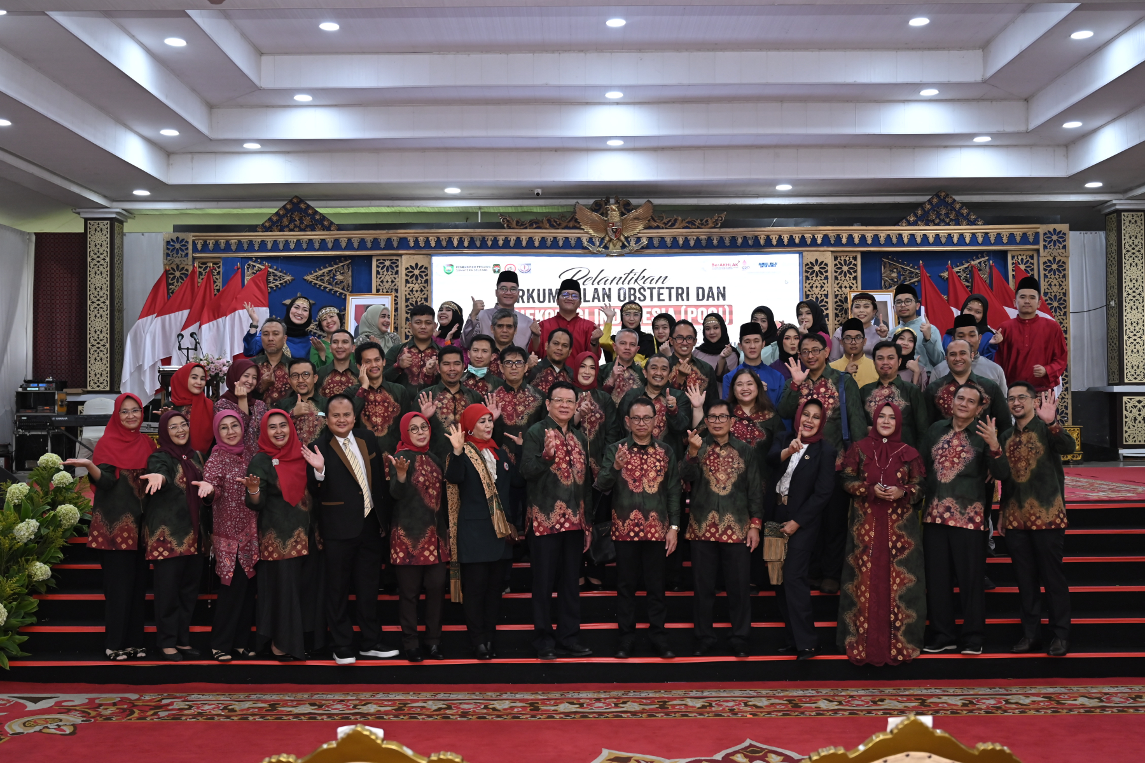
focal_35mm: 38
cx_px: 572
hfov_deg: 50.7
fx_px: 1209
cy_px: 382
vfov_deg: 35.1
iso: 1000
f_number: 4
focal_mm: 38
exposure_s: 1/160
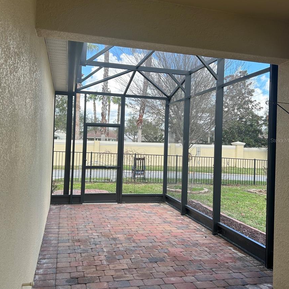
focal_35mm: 32
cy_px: 140
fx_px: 302
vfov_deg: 51.1
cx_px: 143
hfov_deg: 51.1
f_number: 1.5
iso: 50
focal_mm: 5.7
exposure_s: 1/539
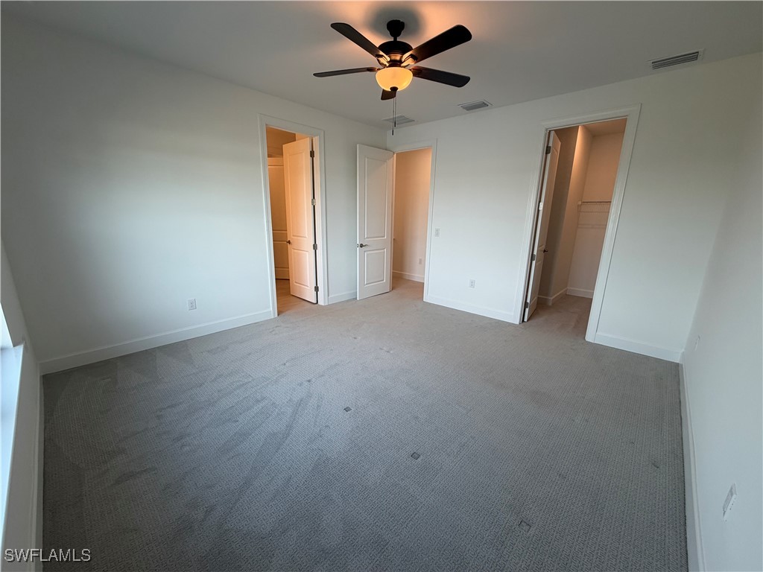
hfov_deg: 102.1
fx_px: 309
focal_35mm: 14
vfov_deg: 85.7
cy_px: 286
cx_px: 382
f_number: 2.2
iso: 100
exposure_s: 1/120
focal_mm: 2.22
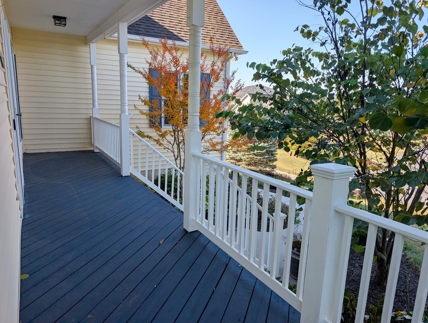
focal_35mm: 24
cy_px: 162
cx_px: 214
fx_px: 297
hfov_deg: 71.5
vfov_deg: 56.9
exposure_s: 1/553
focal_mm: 6.9
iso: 22
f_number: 1.68
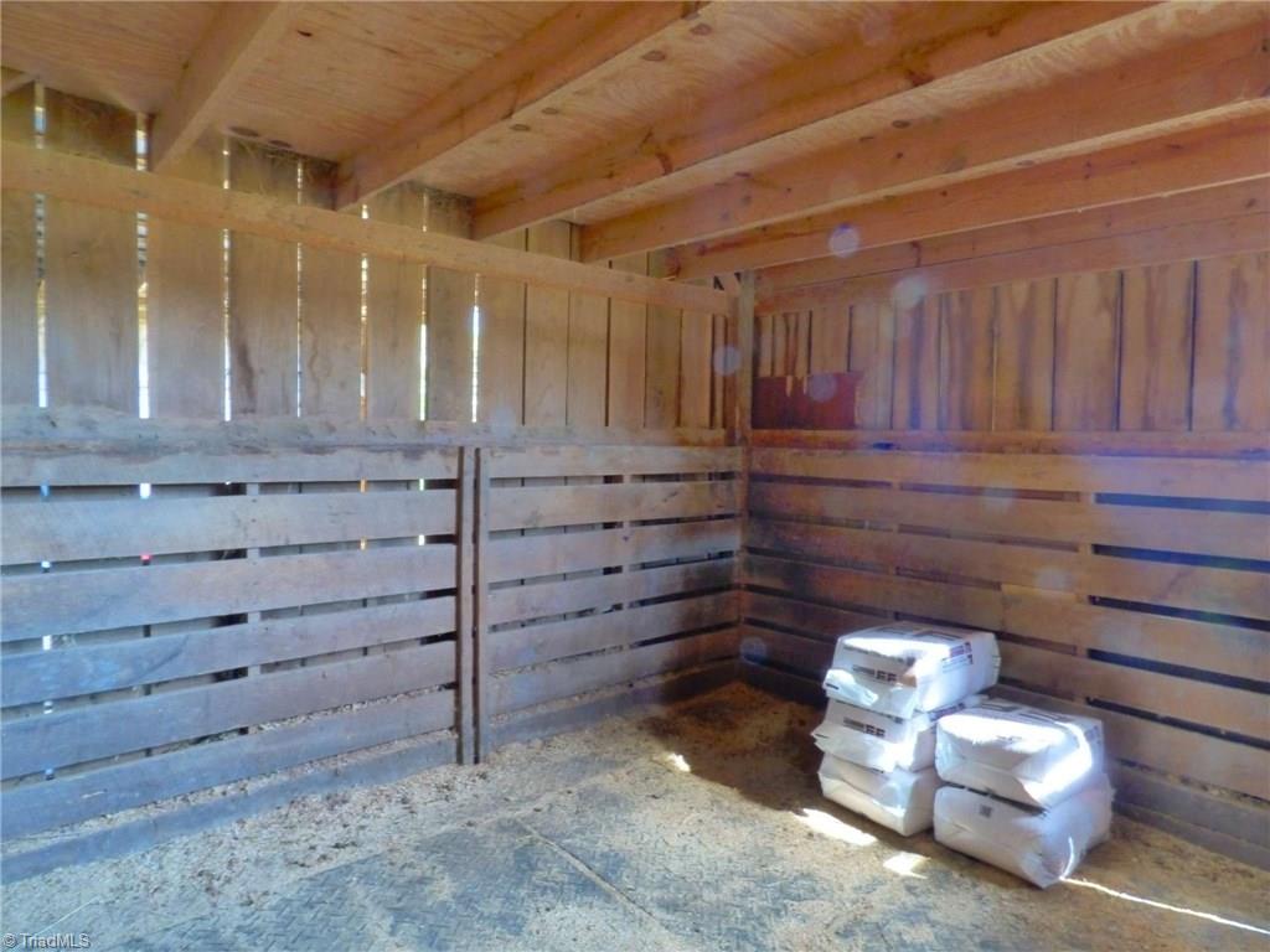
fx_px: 734
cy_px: 476
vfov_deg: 66.0
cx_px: 635
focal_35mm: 20
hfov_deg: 81.7
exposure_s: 1/2
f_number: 5
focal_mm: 3.58
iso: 400
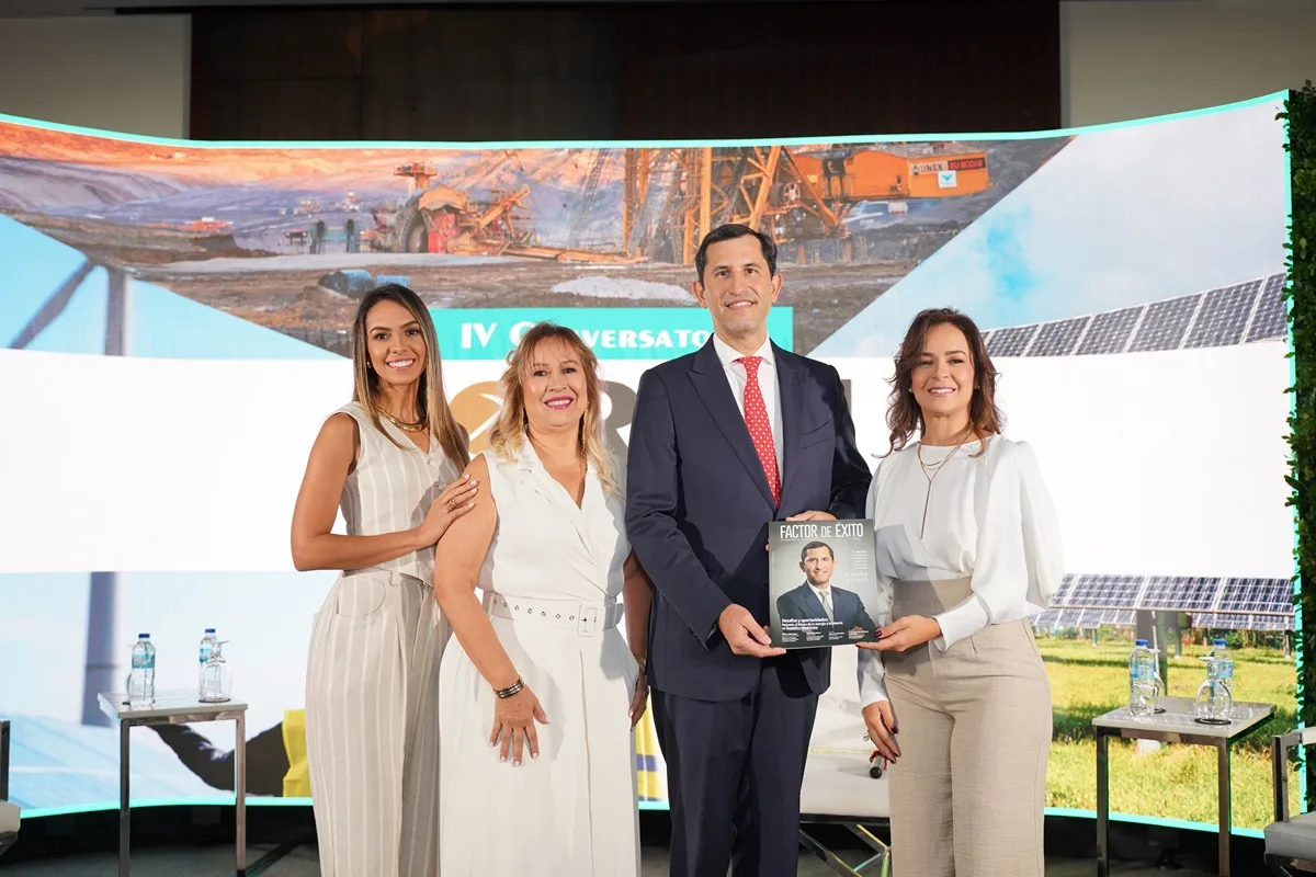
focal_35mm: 39
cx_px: 658
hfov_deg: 49.6
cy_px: 438
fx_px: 1426
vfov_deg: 34.2
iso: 320
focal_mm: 39
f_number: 2.8
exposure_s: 1/125
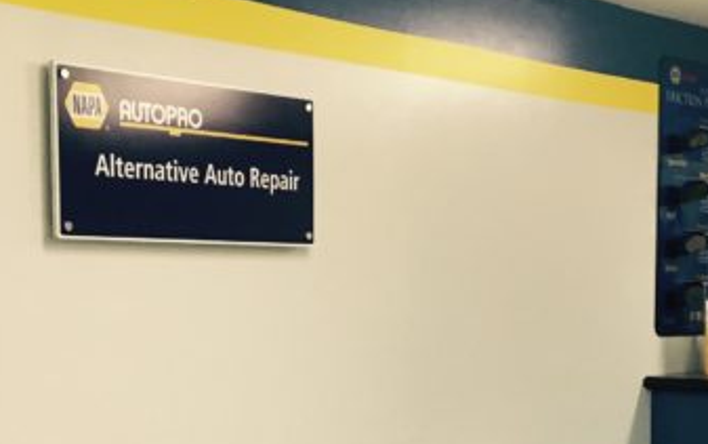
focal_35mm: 82
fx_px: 1583
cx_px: 553
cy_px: 445
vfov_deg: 15.6
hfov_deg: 24.9
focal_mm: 4.15
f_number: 2.2
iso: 64
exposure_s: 1/30
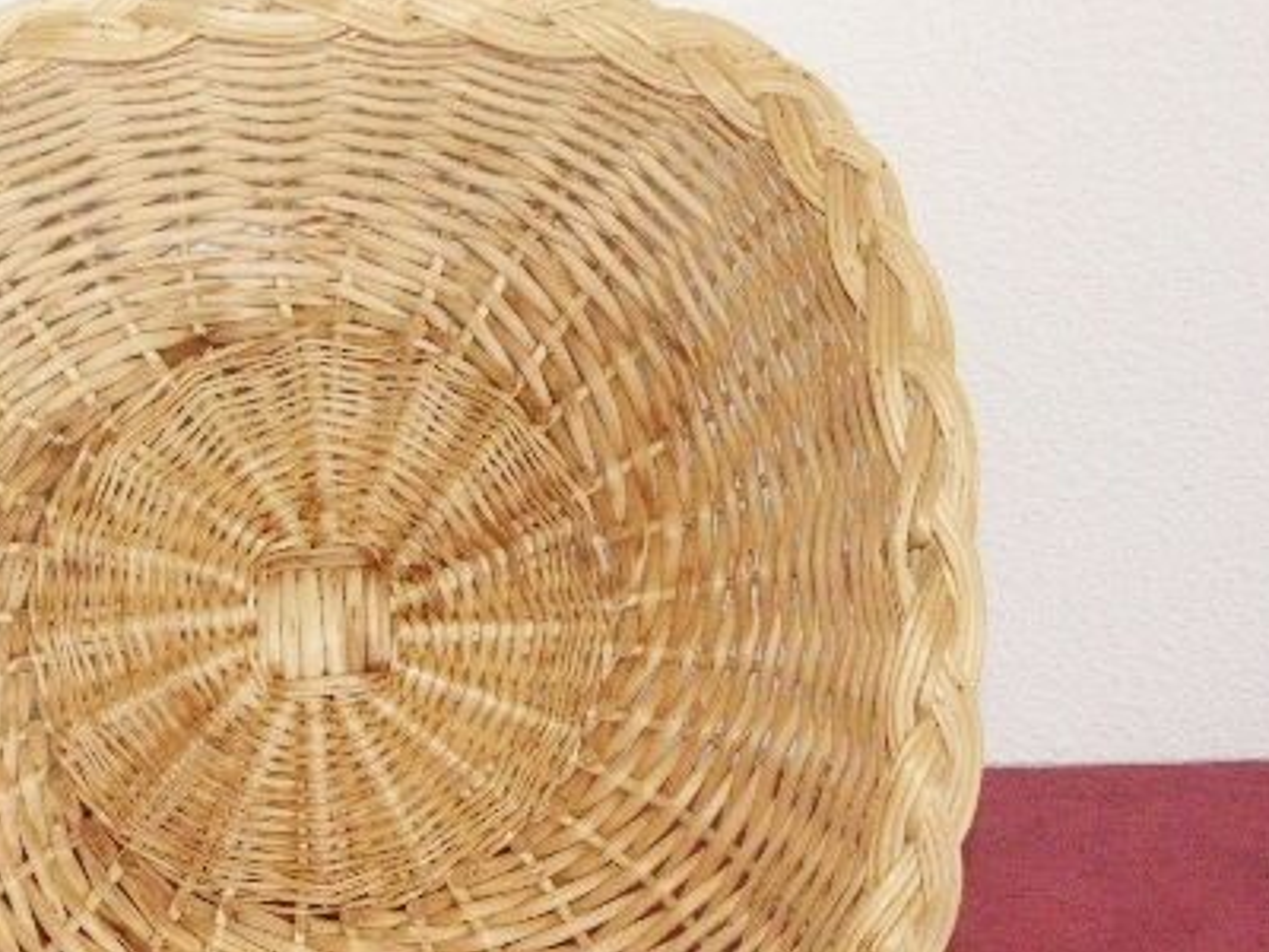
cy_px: 600
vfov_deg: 30.1
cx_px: 295
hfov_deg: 38.5
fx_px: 1760
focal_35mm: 48
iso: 400
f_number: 7.1
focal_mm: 7.74
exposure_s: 1/50
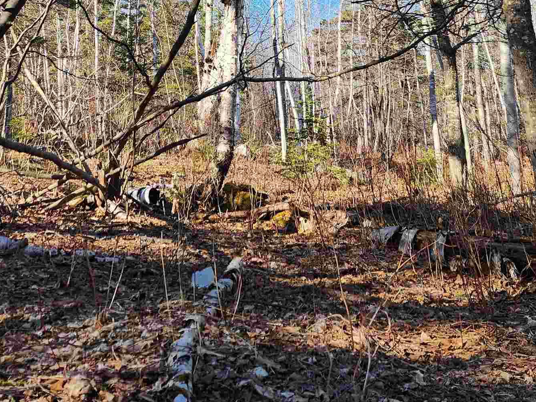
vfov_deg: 25.8
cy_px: -21
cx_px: 198
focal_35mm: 53
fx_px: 821
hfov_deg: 35.9
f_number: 1.8
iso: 12
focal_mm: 6.4
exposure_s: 1/324
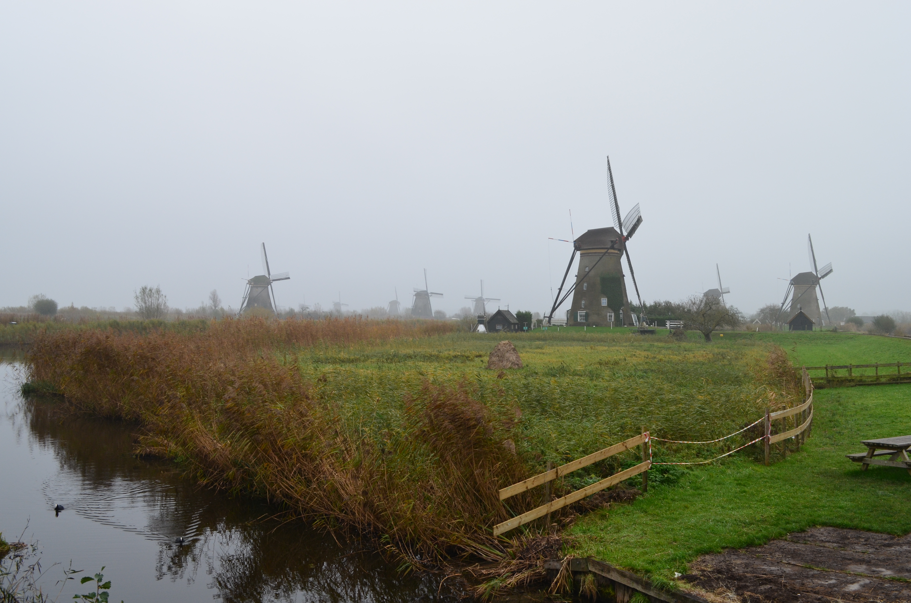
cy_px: 302
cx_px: 456
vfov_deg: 36.7
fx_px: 909
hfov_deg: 53.2
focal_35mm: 36
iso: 400
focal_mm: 24
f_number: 9
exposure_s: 1/40
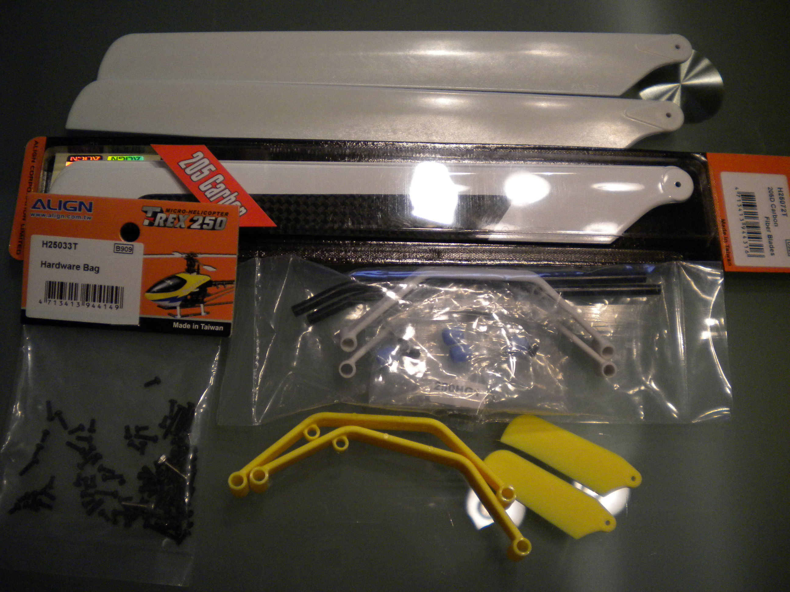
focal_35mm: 35
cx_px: 395
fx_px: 799
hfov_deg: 52.6
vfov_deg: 40.7
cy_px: 296
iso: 362
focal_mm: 6.3
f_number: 3.1
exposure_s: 1/64
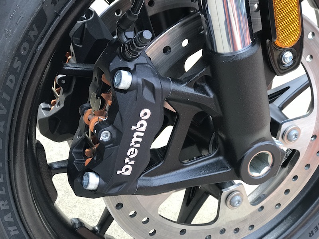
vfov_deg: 25.7
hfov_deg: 33.8
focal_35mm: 57
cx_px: 160
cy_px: 120
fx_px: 525
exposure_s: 1/60
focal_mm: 6.6
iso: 40
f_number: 2.8
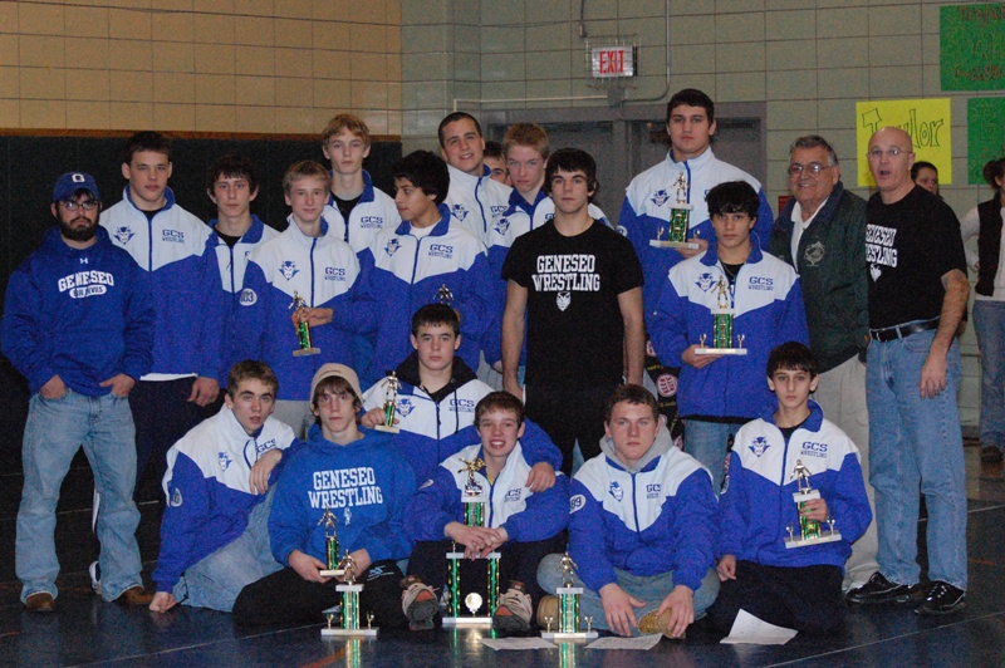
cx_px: 502
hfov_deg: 19.5
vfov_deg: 13.0
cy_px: 334
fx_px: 2929
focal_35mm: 105
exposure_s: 1/500
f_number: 4.5
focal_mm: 70
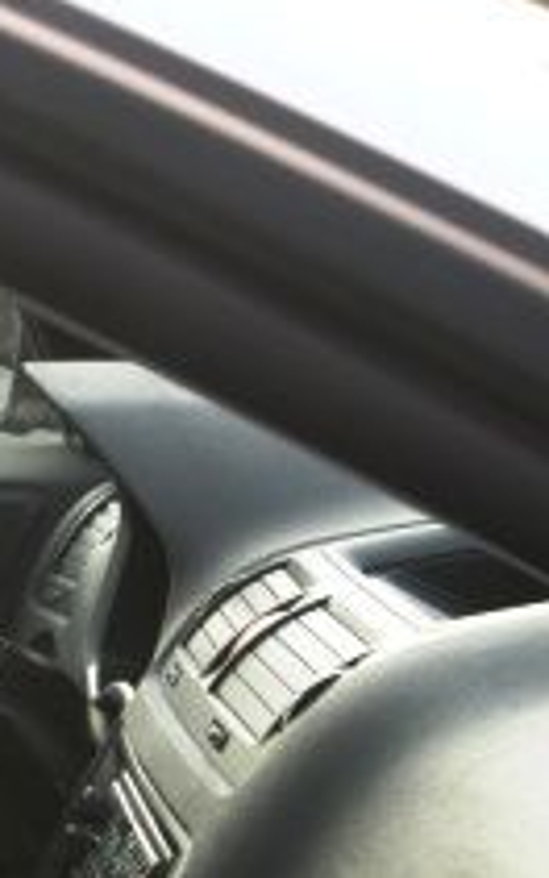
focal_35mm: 142
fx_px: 3397
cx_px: -1009
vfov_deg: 14.5
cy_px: 861
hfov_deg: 8.1
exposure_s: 1/160
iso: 400
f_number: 6.3
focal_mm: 26
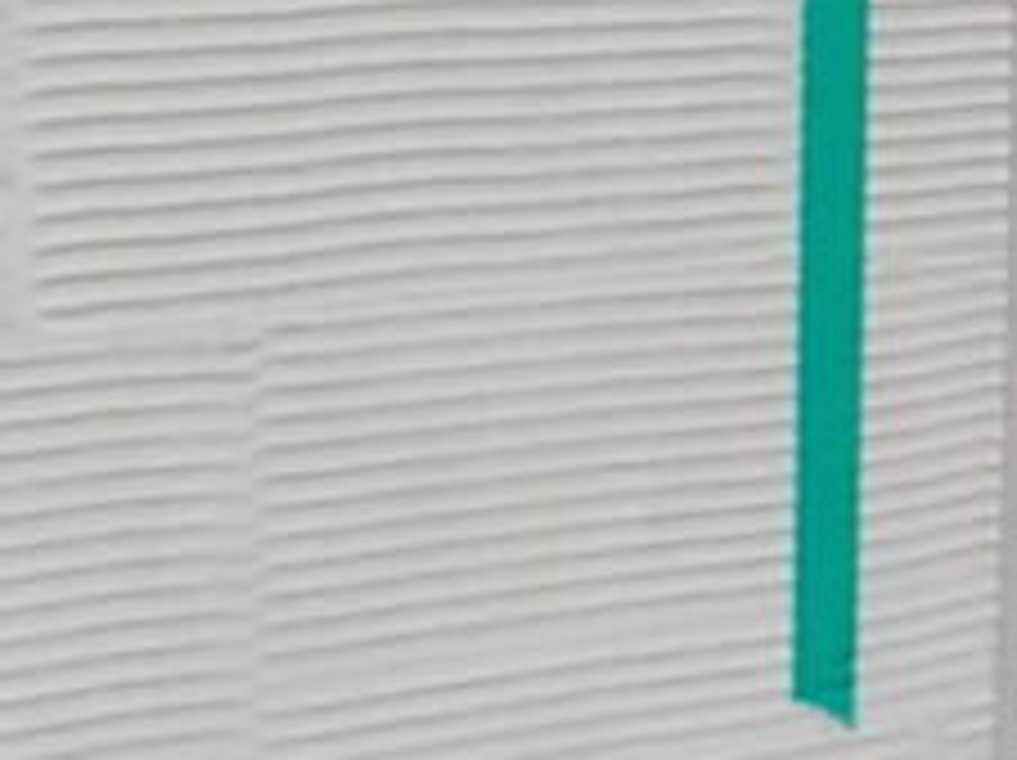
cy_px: 216
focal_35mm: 133
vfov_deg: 11.1
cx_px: 1062
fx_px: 3903
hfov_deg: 14.6
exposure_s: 1/80
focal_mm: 4.1
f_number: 3.3
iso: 125
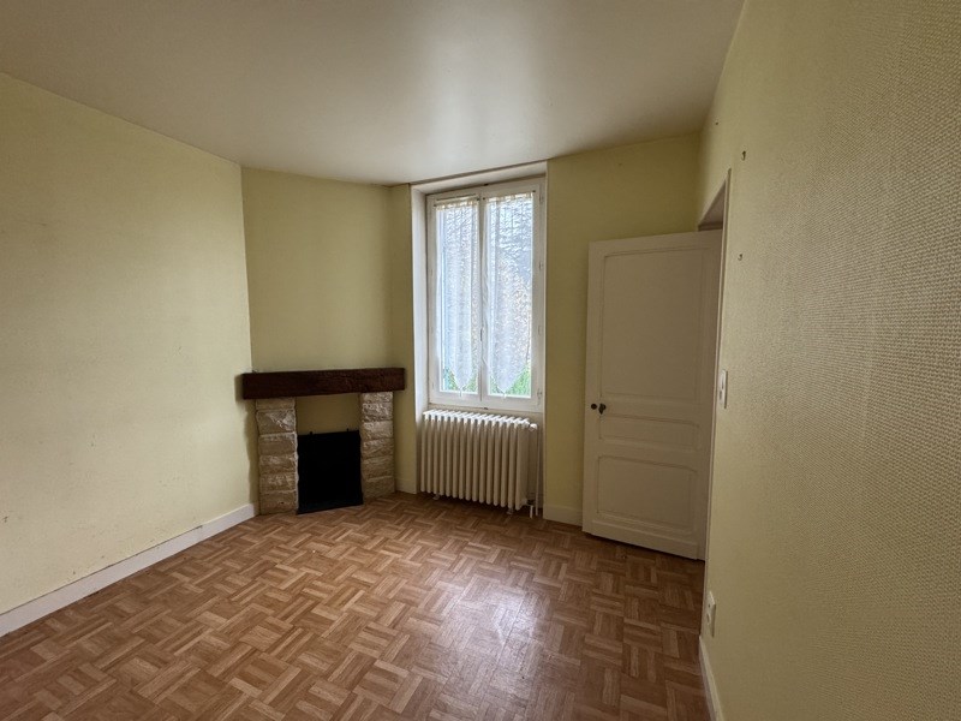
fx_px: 389
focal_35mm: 14
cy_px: 360
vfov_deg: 85.7
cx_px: 480
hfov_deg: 102.1
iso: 320
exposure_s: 1/79
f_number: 2.2
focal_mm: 2.22
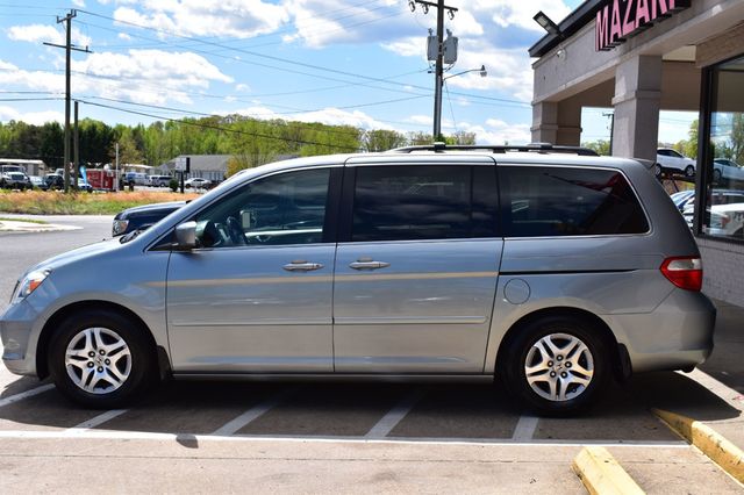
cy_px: 248
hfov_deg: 46.4
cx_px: 372
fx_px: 868
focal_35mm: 42
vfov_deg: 31.9
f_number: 11
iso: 320
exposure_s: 1/500
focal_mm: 28
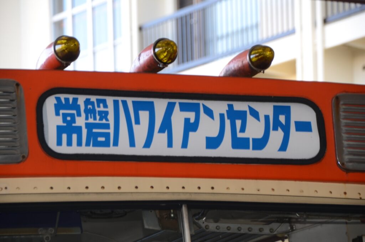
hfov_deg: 13.1
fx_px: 1593
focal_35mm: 158
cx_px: 182
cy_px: 121
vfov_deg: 8.7
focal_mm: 105
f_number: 6.3
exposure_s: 1/60
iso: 400
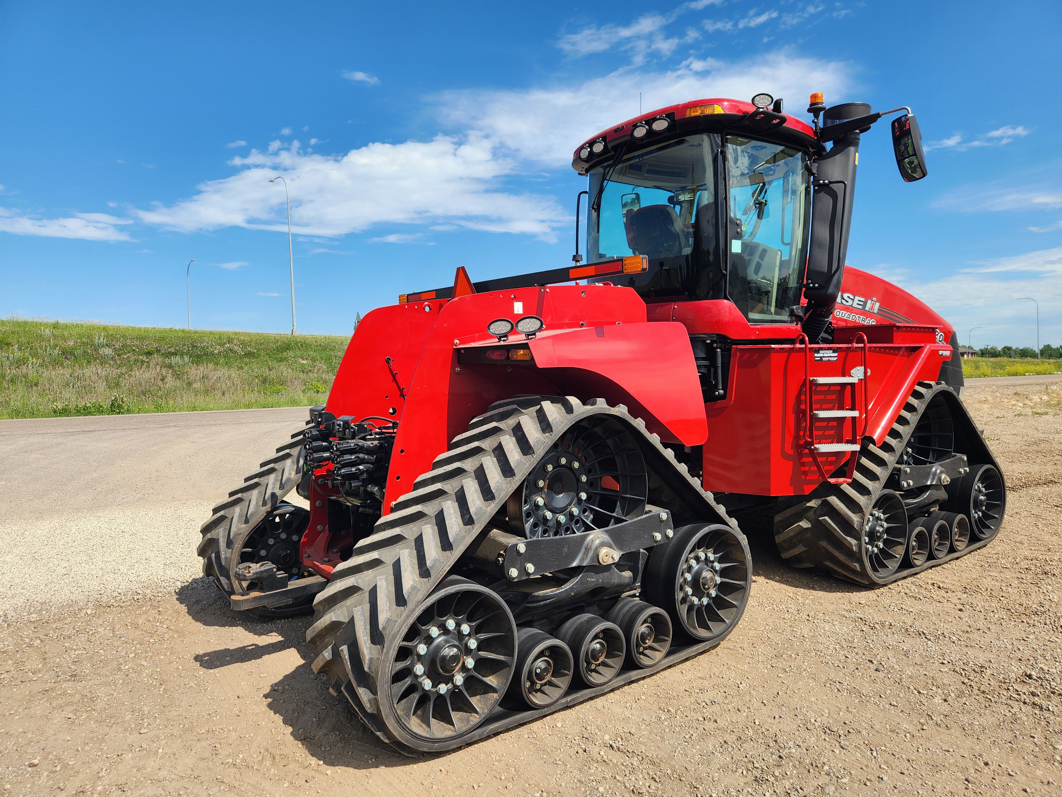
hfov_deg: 73.9
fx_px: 706
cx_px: 531
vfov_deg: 58.9
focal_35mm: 23
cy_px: 398
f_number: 1.8
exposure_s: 1/1563
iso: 20
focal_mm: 5.4
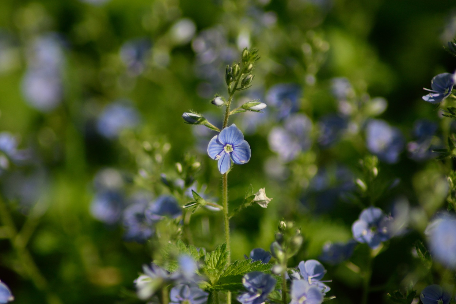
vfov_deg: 3.1
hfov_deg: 4.6
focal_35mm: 450
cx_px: 228
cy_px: 152
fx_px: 5700
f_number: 5.6
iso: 400
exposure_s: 1/1000
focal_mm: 300
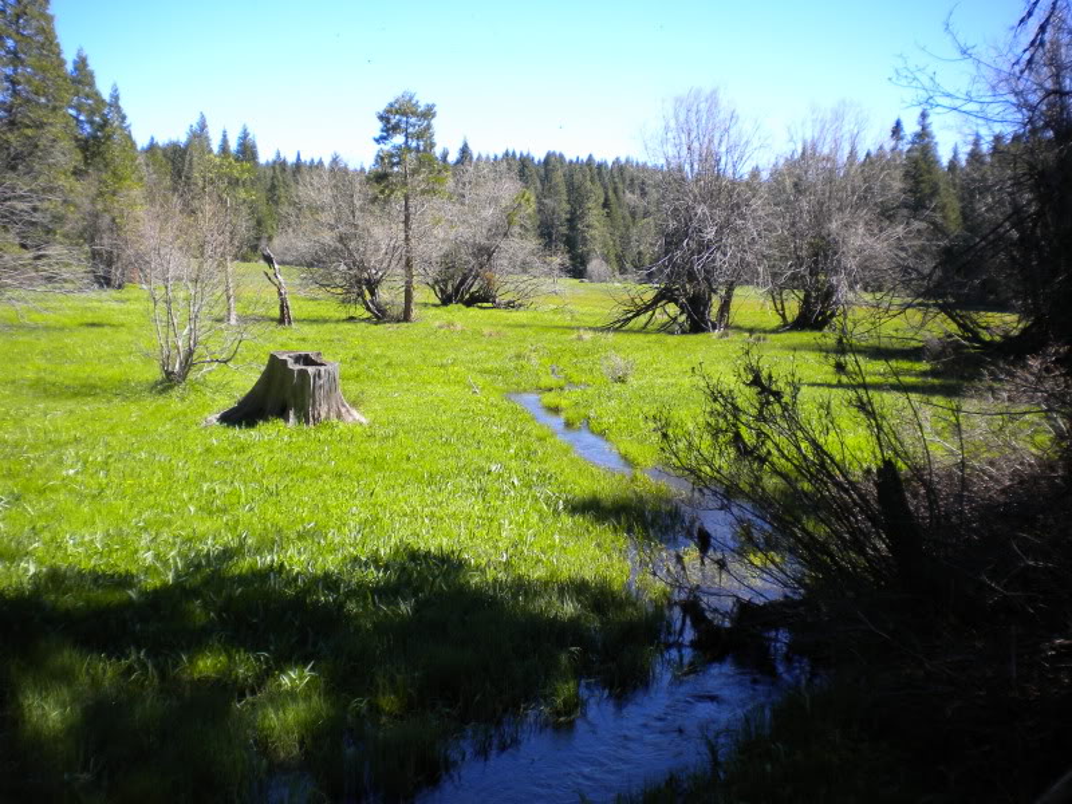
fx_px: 1084
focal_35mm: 35
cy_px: 402
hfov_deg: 52.6
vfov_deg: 40.7
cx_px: 536
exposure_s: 1/220
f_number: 4.6
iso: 80
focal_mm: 6.3
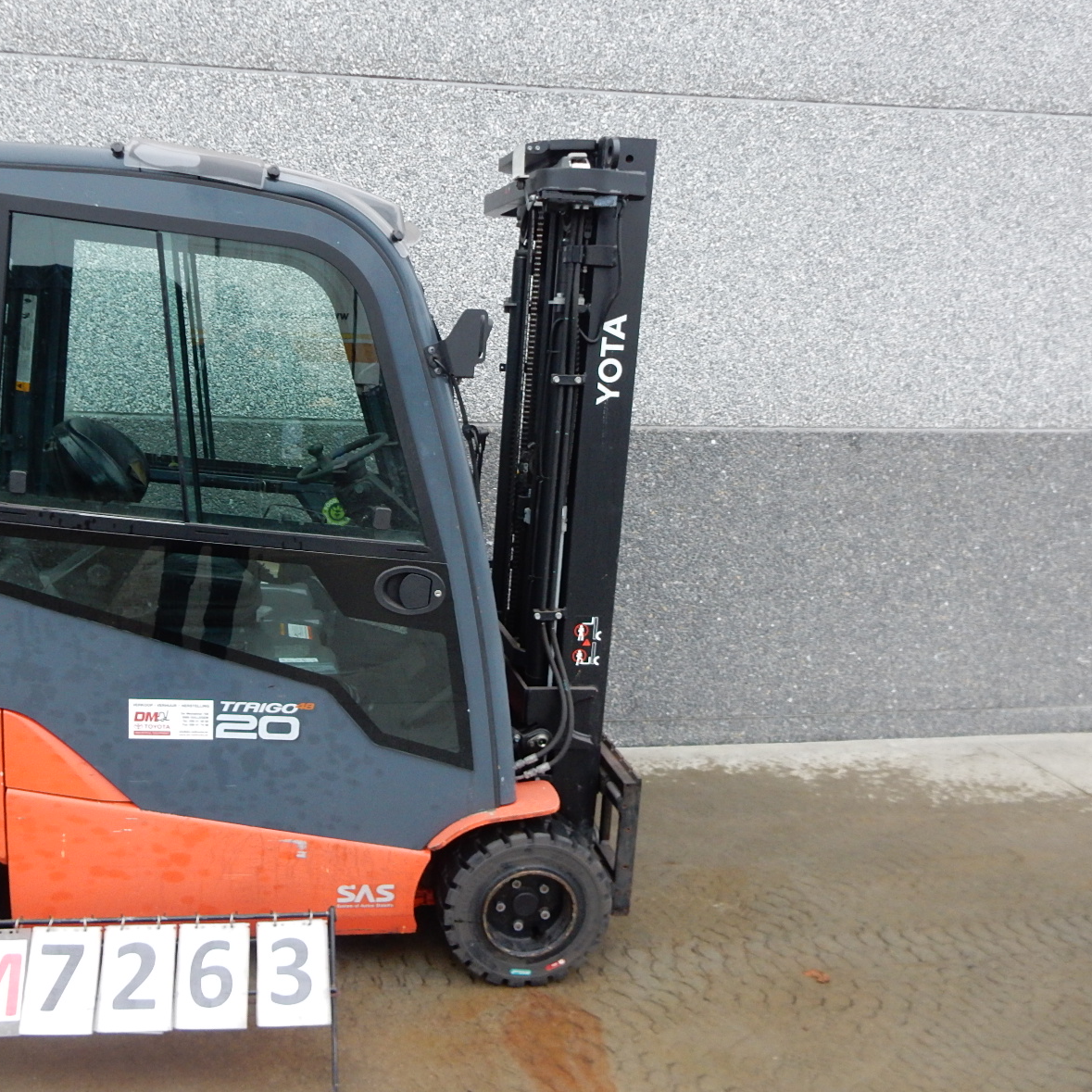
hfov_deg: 53.1
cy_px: 551
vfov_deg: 54.0
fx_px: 1071
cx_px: 371
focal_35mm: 30
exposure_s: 1/30
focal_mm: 4.5
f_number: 3.7
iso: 250
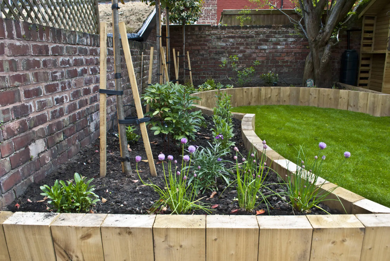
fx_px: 293
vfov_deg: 48.1
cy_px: 130
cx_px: 195
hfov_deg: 67.3
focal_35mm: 27
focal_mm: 18
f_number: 9
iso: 200
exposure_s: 1/100
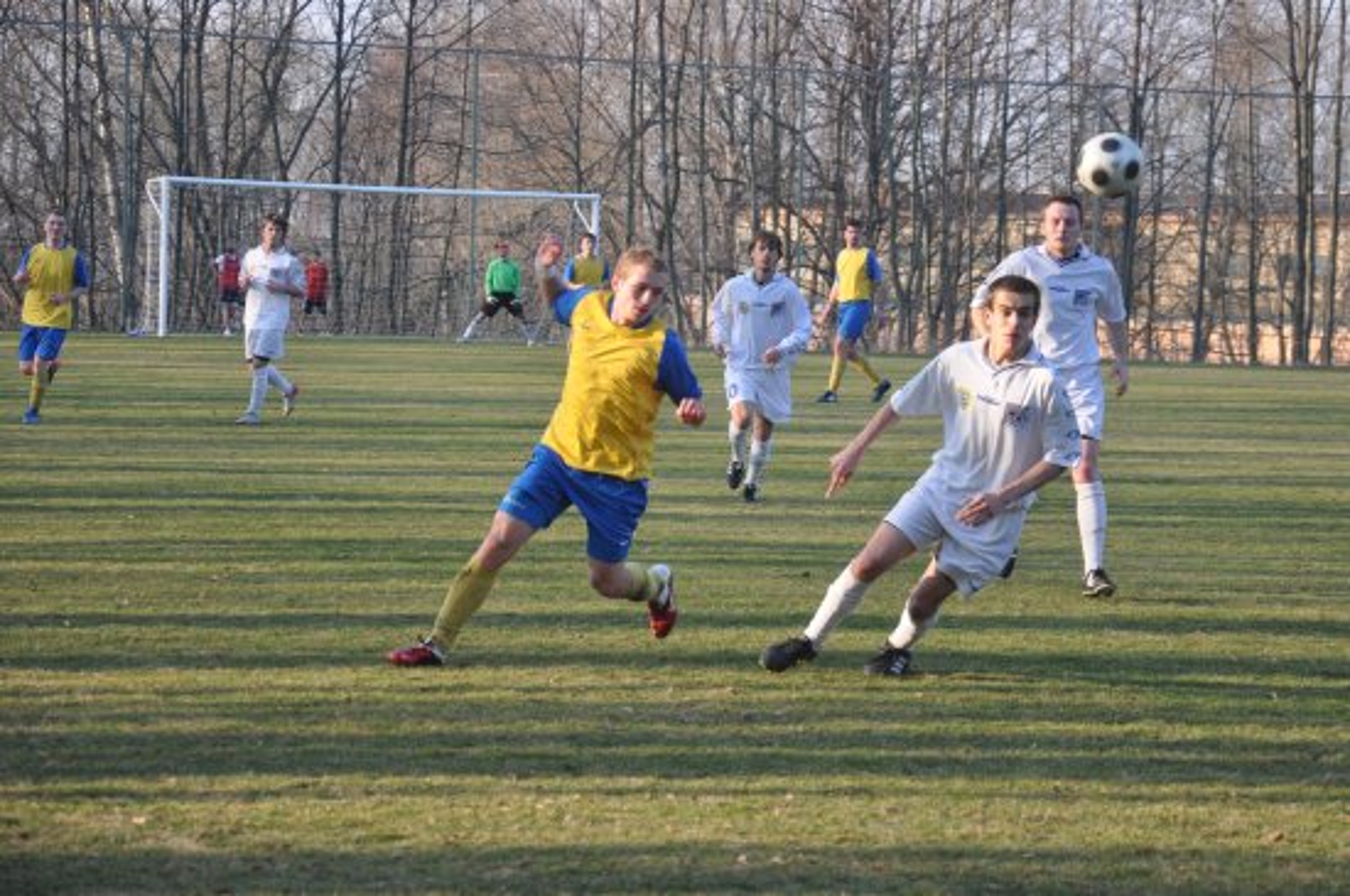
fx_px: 4774
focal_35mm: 128
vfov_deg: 10.7
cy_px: 448
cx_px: 675
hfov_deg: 16.1
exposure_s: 1/500
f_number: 5.6
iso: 500
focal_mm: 85
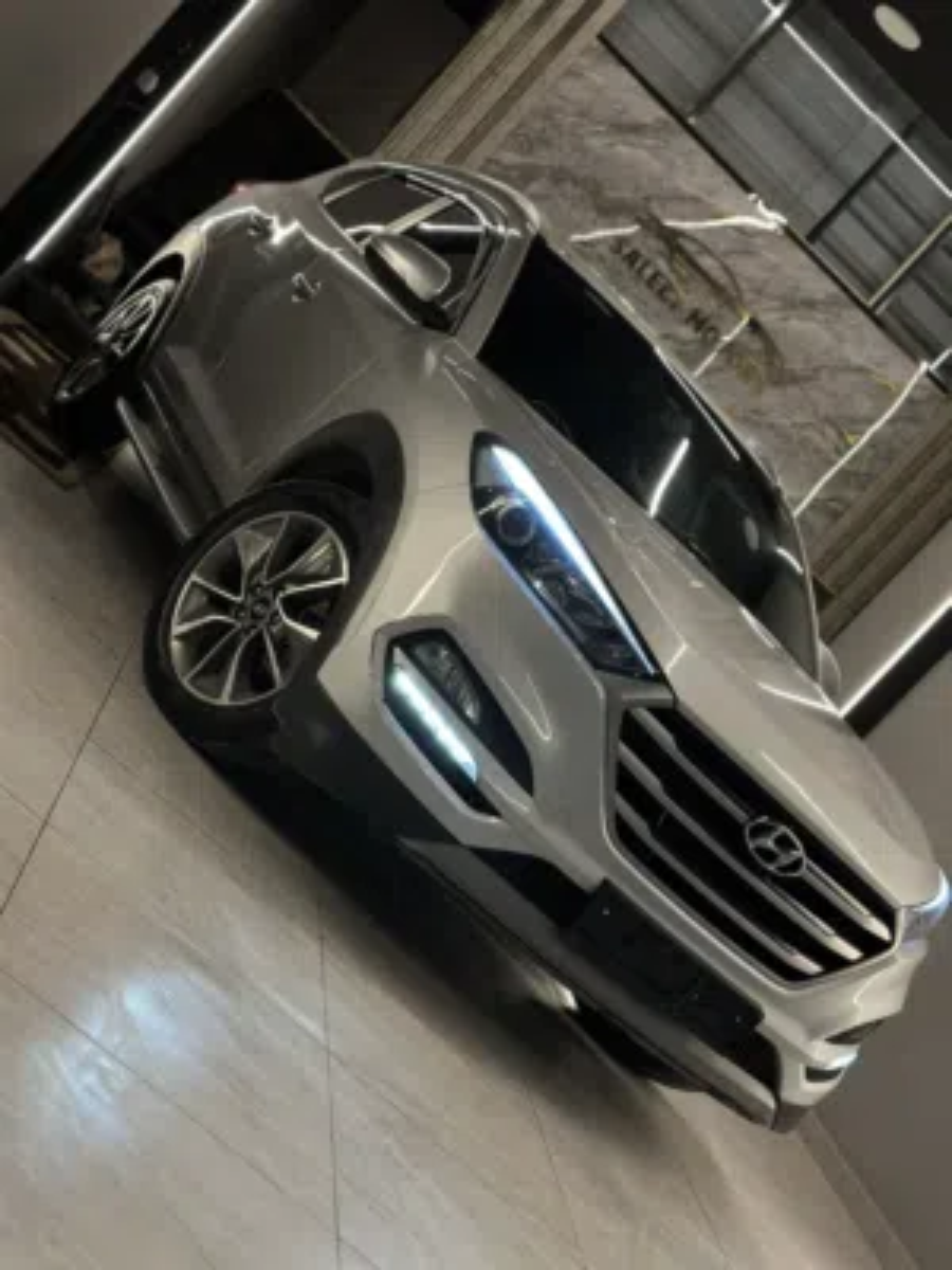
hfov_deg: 30.3
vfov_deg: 39.7
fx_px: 1760
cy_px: 635
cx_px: 476
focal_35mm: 48
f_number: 1.78
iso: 125
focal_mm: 6.86
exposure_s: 1/100
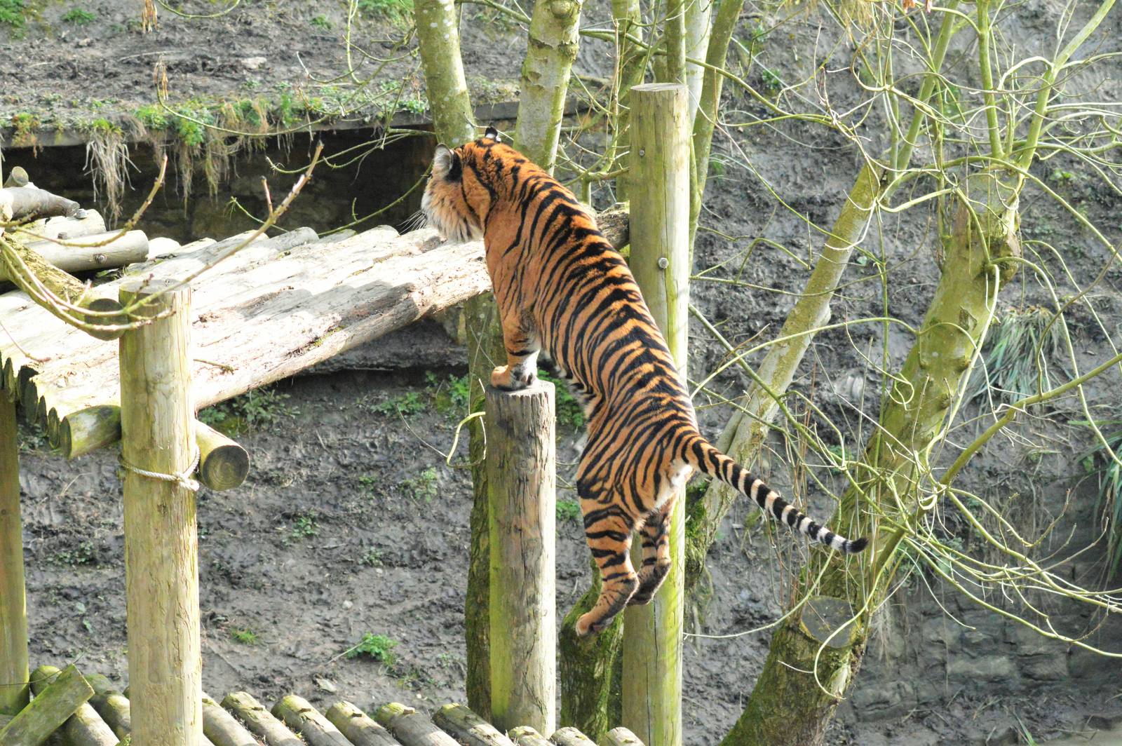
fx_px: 3270
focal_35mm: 105
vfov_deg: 13.0
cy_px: 373
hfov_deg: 19.5
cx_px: 561
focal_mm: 70
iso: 6400
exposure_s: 1/4000
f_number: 6.3
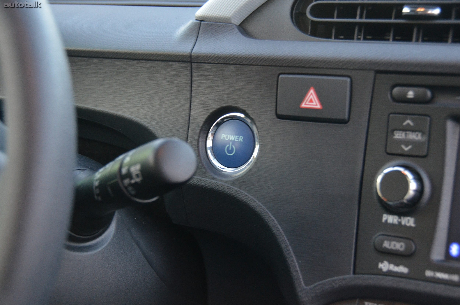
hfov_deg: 29.3
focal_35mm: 69
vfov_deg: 19.6
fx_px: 880
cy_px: 152
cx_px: 230
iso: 1600
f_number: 4.5
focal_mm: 46
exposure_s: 1/40
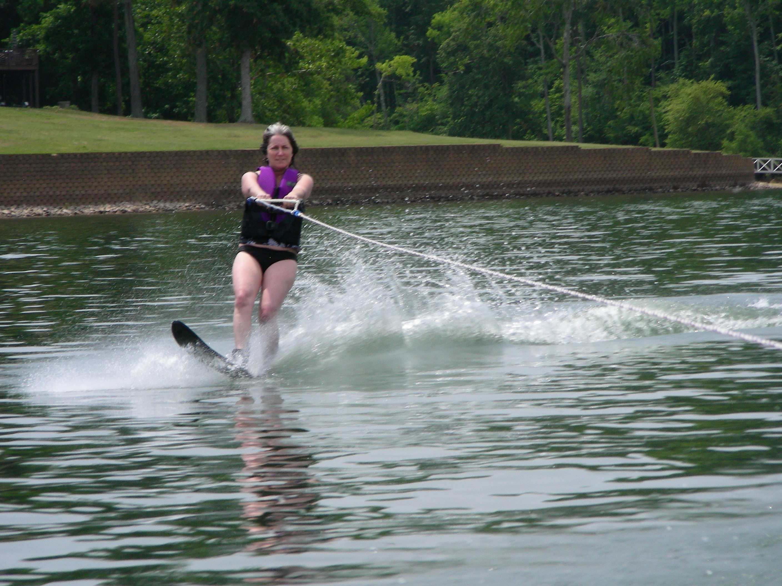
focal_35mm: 196
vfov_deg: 7.6
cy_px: 293
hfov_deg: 10.1
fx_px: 4428
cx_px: 391
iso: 50
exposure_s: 1/414
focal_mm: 32.7
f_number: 5.6
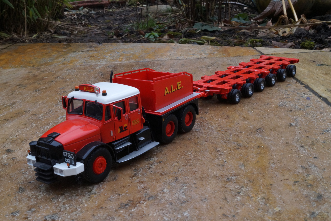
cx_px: 166
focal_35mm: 42
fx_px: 386
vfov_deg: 31.9
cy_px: 110
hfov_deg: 46.4
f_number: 22
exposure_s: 1/60
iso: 800
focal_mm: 28
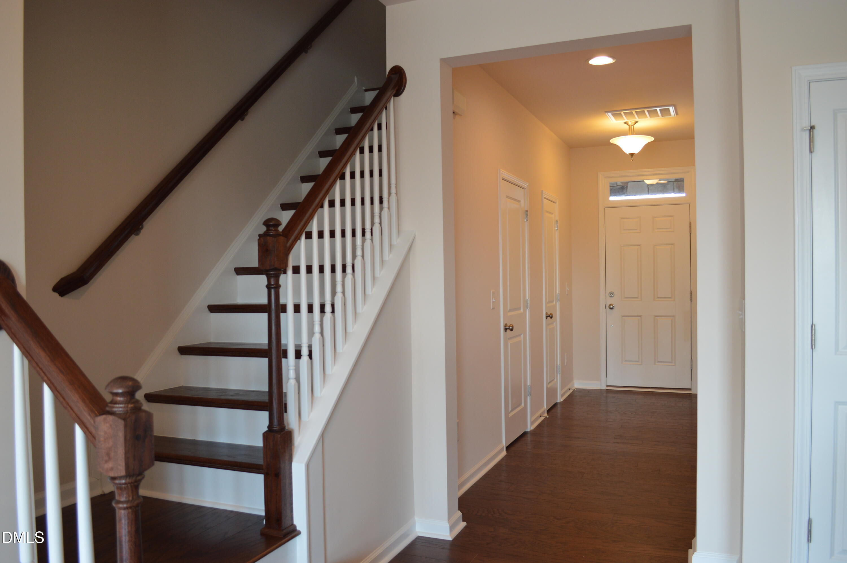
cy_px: 282
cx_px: 424
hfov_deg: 67.4
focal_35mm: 27
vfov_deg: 47.8
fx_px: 635
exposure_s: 1/60
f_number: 4
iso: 400
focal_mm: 18
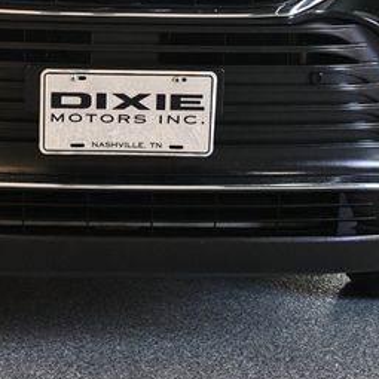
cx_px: 106
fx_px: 1028
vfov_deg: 20.6
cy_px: 73
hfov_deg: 20.8
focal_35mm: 83
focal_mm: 26
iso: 1600
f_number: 3.8
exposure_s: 1/125
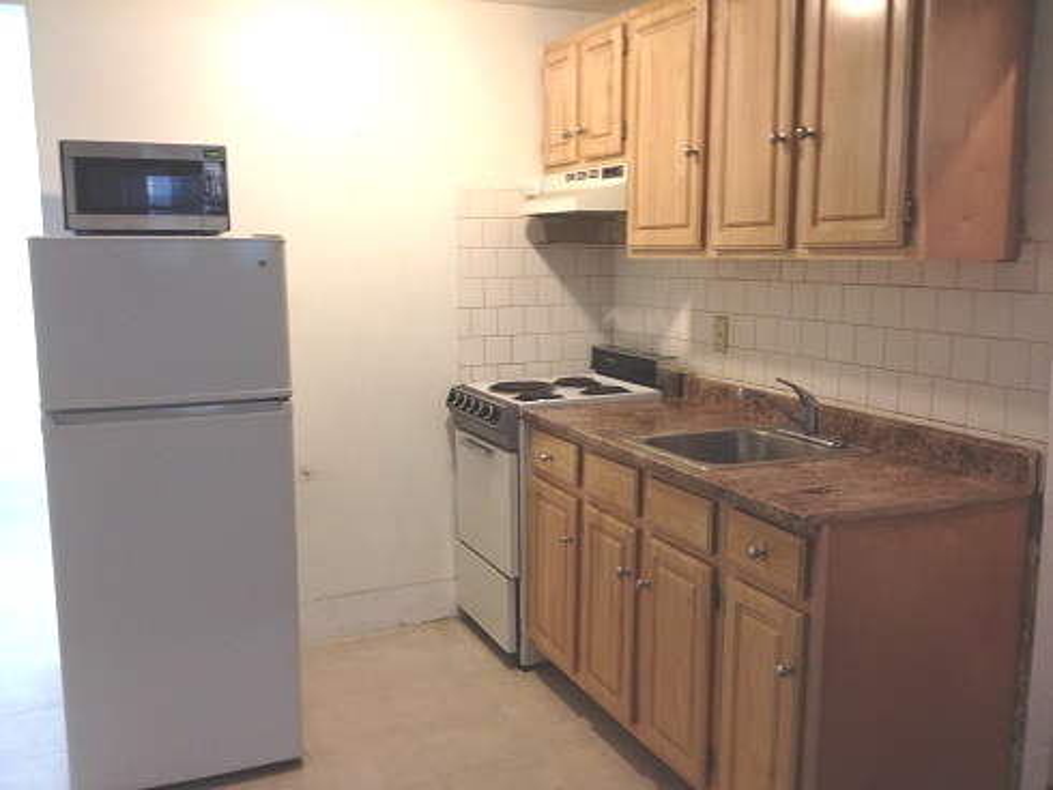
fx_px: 1065
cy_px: 395
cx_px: 526
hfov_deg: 52.6
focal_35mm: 35
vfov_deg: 40.7
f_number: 2.4
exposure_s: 1/20
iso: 125
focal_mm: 4.28
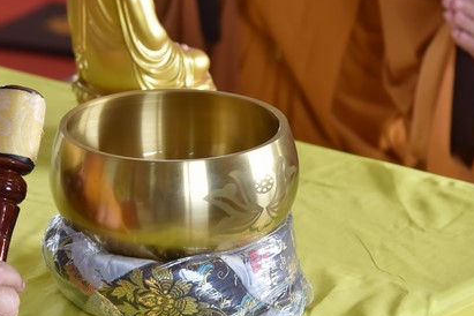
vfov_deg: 8.3
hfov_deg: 12.3
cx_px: 108
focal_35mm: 166
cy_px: 110
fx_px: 2185
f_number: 5.6
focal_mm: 105
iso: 800
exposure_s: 1/200
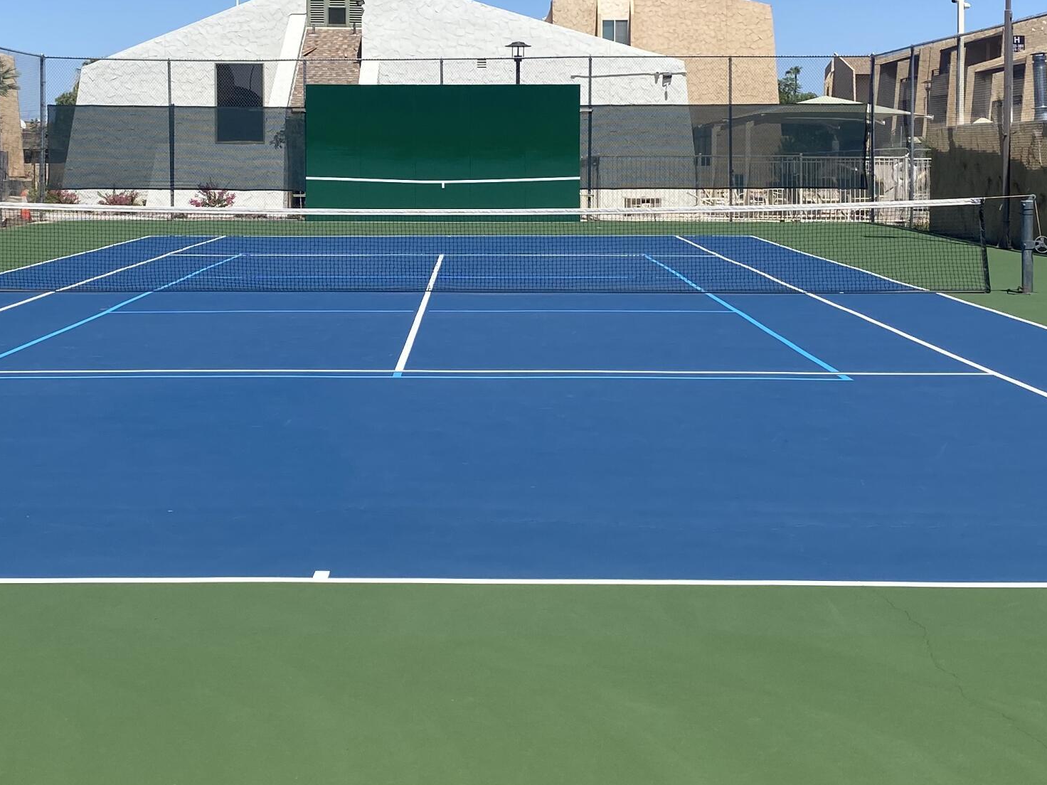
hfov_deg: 36.1
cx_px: 437
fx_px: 1603
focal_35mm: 53
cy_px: 184
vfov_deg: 27.1
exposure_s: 1/3610
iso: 32
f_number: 1.8
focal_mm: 4.25
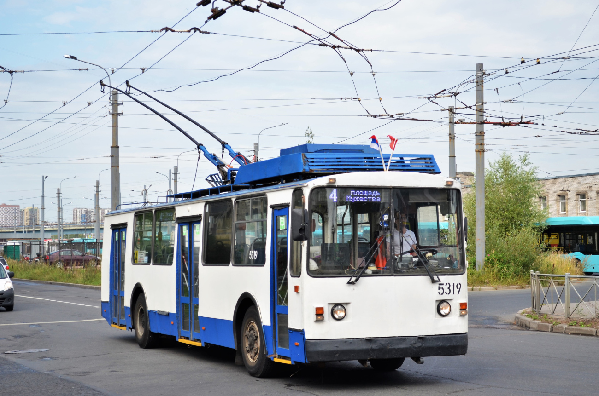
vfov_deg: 20.5
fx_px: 1096
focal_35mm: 66
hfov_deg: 30.6
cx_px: 300
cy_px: 198
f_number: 5.6
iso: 200
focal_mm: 44
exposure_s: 1/500
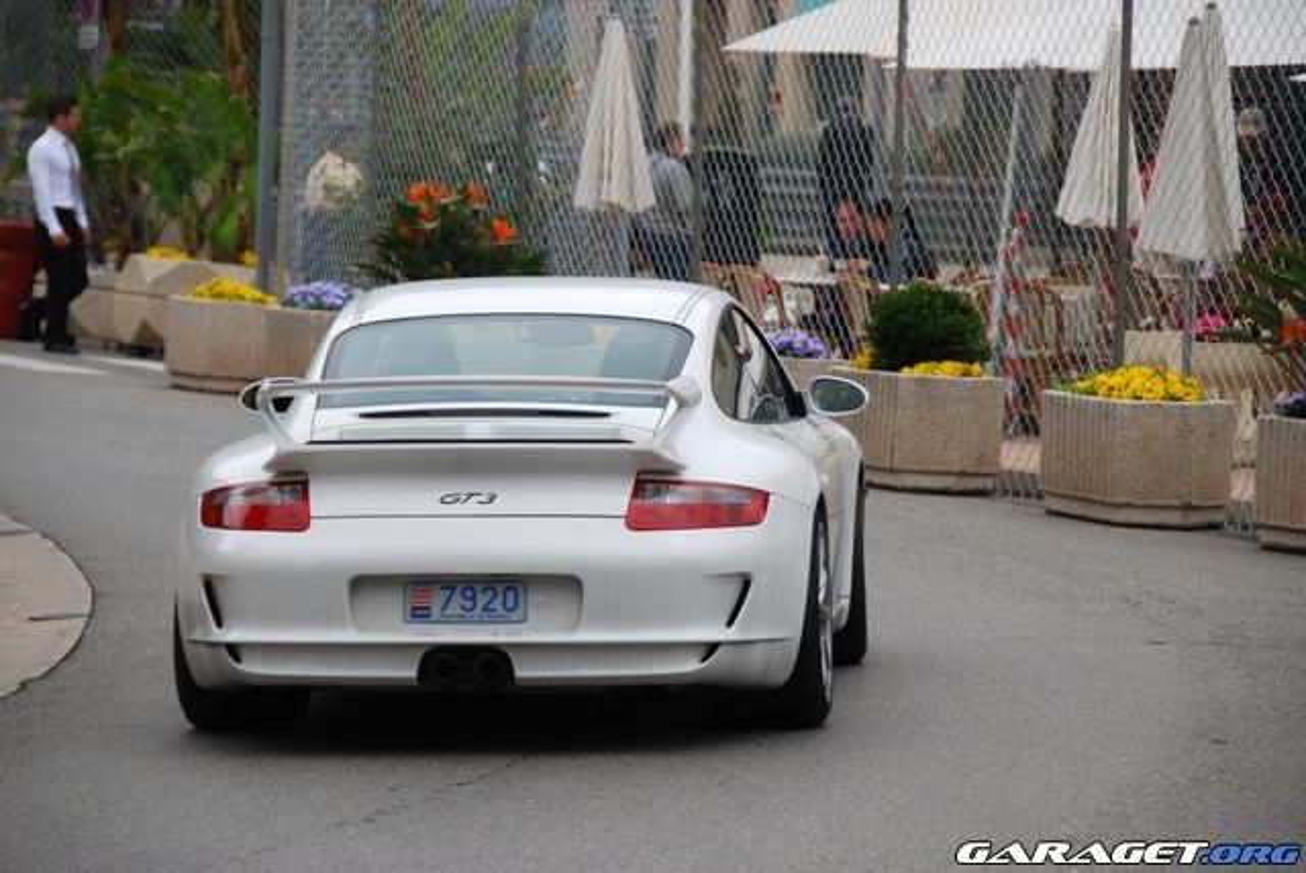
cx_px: 653
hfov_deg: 10.5
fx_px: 7080
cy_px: 436
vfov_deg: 7.1
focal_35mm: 195
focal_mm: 130
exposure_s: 1/320
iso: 200
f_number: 5.6
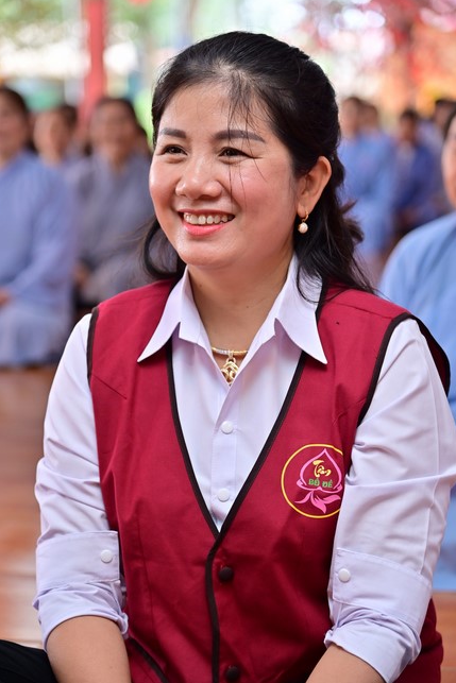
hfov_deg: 12.9
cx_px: 229
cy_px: 339
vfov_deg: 19.3
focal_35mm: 106
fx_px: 2013
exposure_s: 1/125
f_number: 4.5
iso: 1000
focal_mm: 105
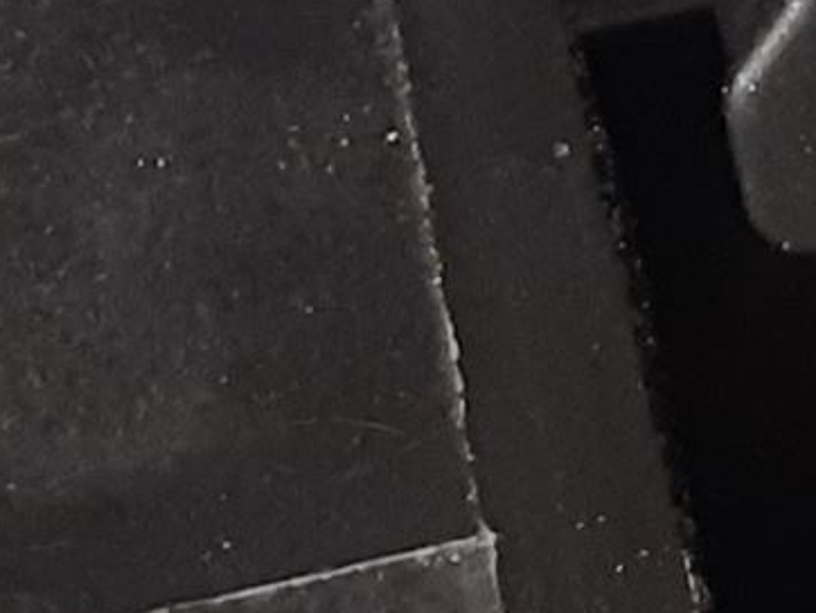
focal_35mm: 147
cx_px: 999
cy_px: 457
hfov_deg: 13.1
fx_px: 3468
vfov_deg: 10.1
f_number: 1.7
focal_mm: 3.93
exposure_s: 1/25
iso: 250
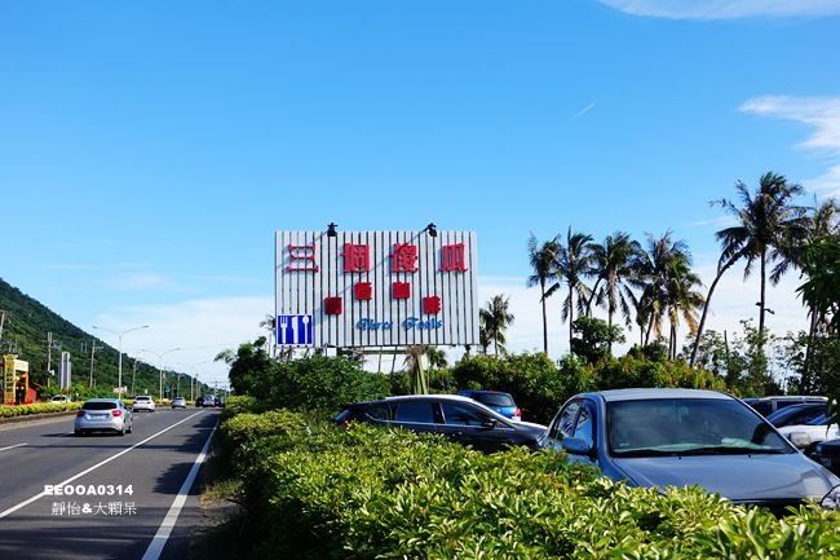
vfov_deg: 31.2
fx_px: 1003
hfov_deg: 45.4
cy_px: 280
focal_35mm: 43
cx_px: 420
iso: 125
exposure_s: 1/800
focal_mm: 15.74
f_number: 4
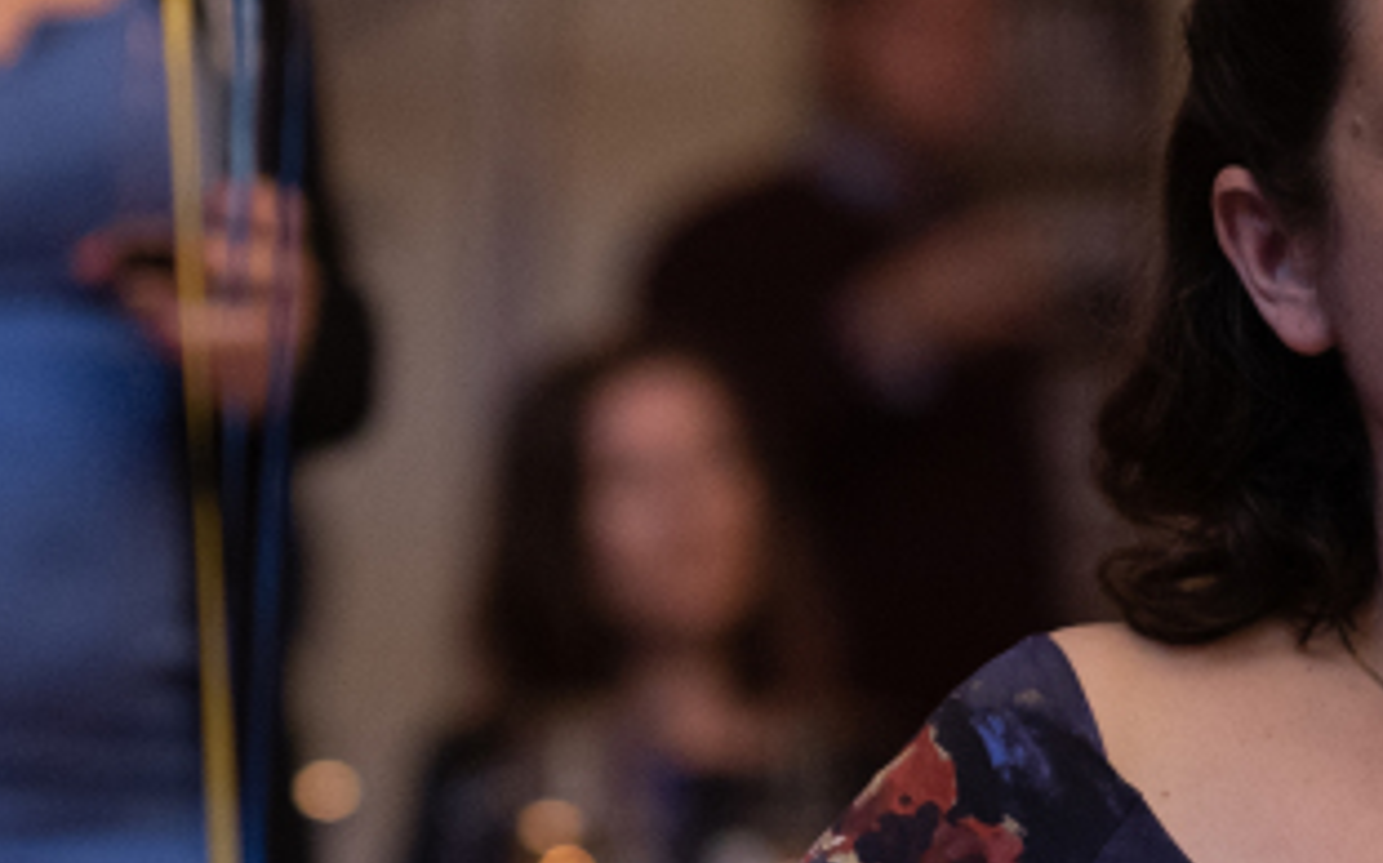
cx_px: -191
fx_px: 12582
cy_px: 836
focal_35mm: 334
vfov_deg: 3.9
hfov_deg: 6.3
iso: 2500
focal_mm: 85
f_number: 2.2
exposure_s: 1/200
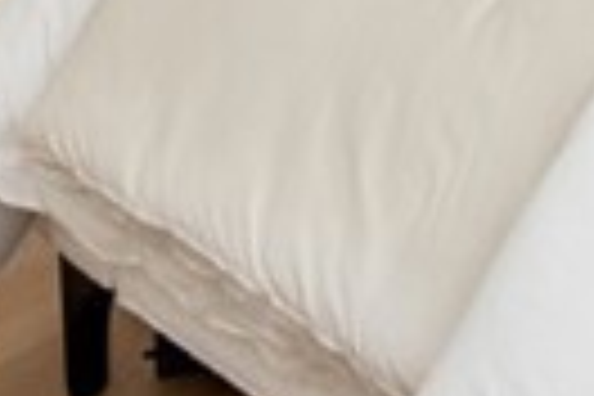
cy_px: -745
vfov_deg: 9.9
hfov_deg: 18.7
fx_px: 1798
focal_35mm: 109
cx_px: 400
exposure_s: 1/125
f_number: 5.6
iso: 180
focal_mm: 14
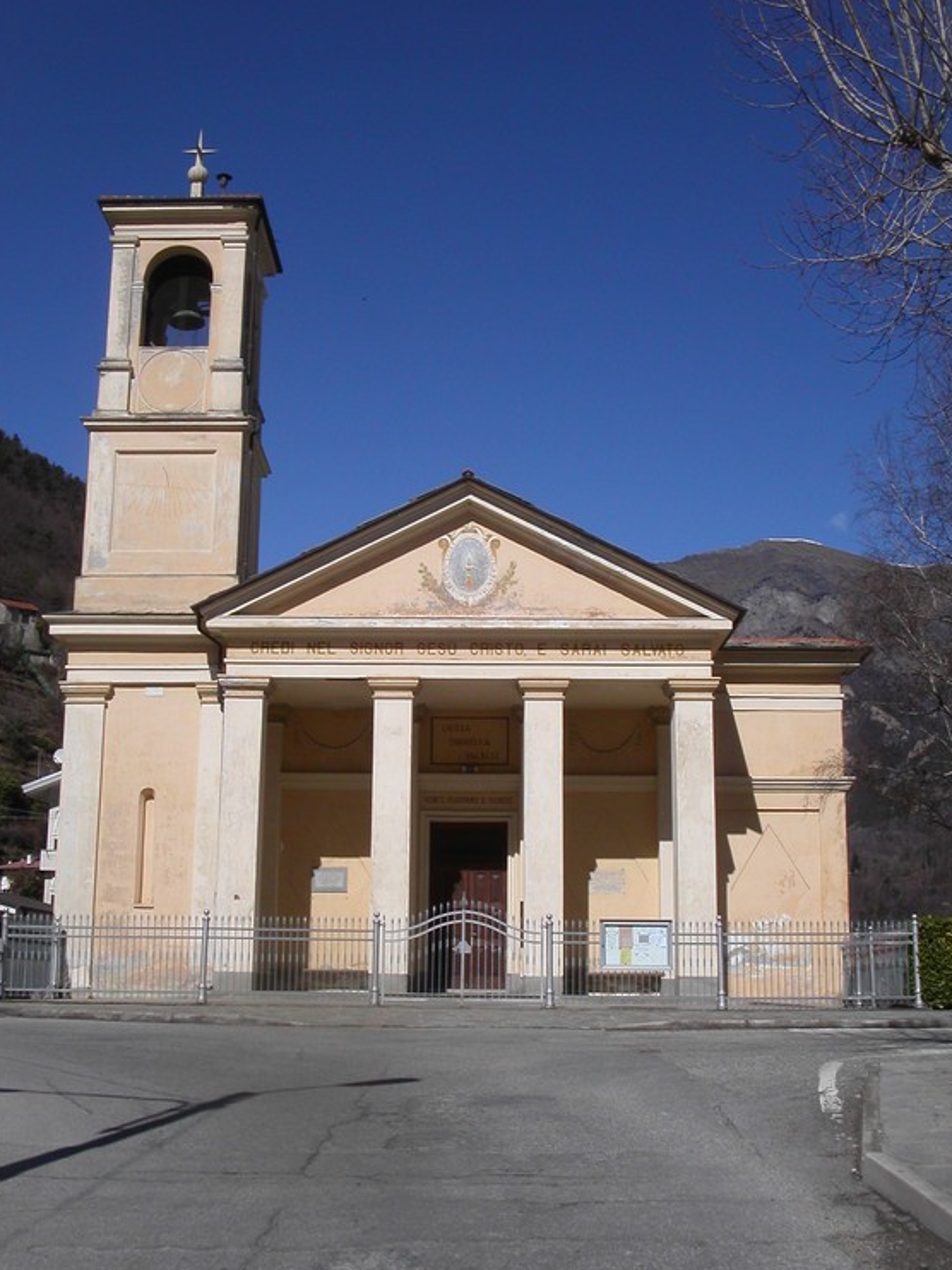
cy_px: 648
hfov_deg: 35.1
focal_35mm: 41
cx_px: 449
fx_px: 1503
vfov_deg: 45.8
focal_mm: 7.8
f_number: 8
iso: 100
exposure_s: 1/750
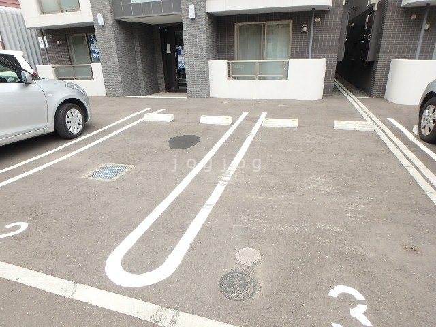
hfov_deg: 79.0
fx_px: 265
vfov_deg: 63.4
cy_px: 164
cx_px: 218
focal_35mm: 21
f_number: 3.5
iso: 125
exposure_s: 1/125
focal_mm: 3.7
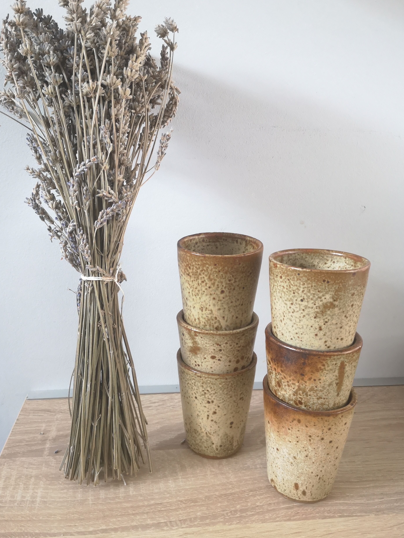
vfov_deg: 61.7
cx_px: 197
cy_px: 273
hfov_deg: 48.2
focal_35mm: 29
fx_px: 451
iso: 250
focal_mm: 3.95
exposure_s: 1/33.3
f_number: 1.8
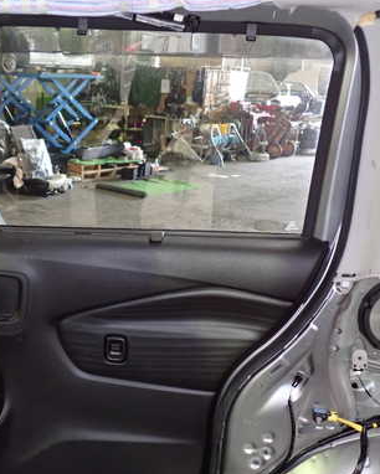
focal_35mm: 46
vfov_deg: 40.2
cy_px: 271
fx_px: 646
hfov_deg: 32.4
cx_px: 117
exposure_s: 1/30
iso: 640
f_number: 2.3
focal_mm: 5.4
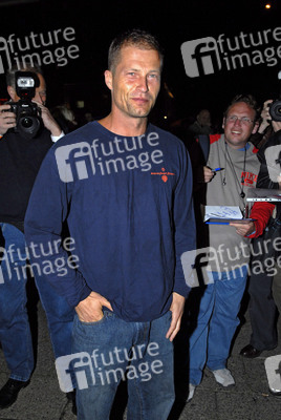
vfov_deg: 53.1
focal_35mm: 36
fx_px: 420
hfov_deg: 37.0
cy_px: 210
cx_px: 140
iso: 400
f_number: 5.6
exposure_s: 1/125
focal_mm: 24
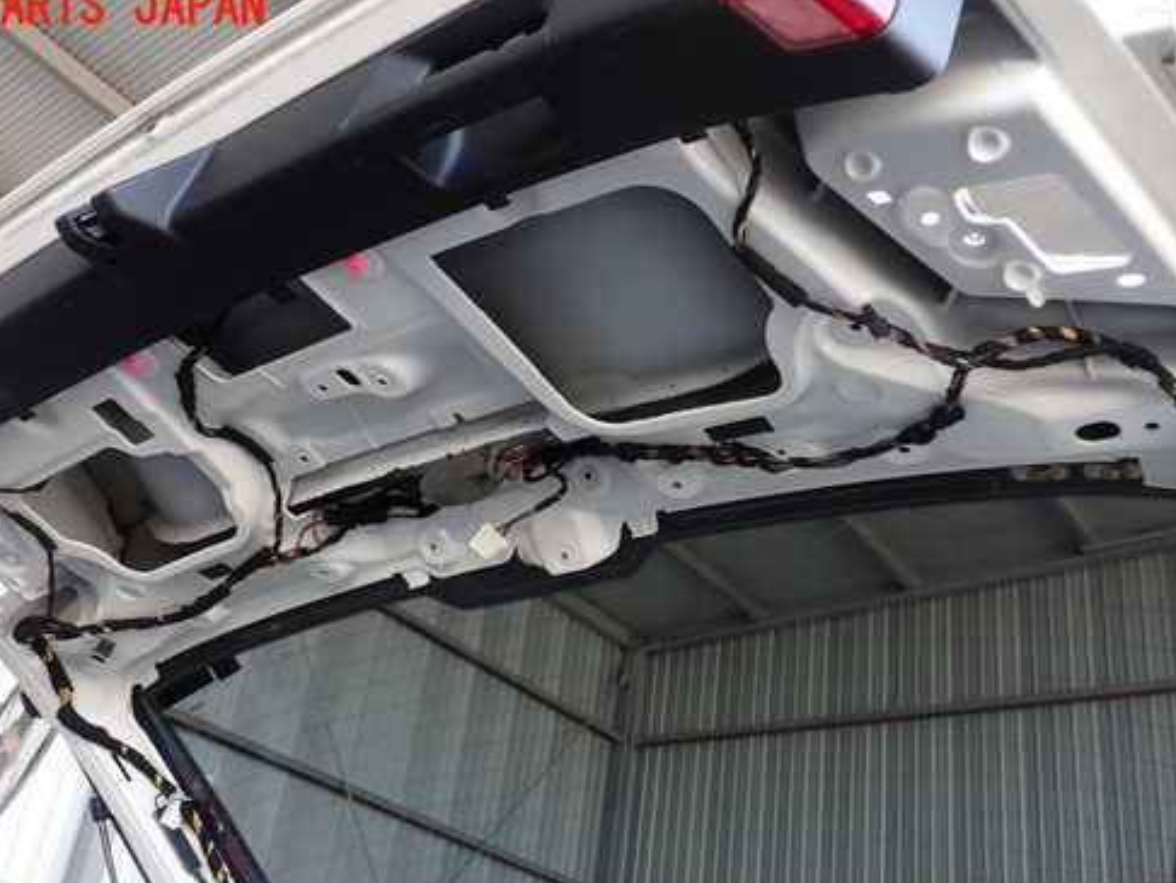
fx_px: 1258
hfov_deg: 50.1
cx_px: 552
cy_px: 523
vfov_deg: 38.6
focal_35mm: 37
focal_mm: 5.4
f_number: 2.3
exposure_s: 1/80
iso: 100
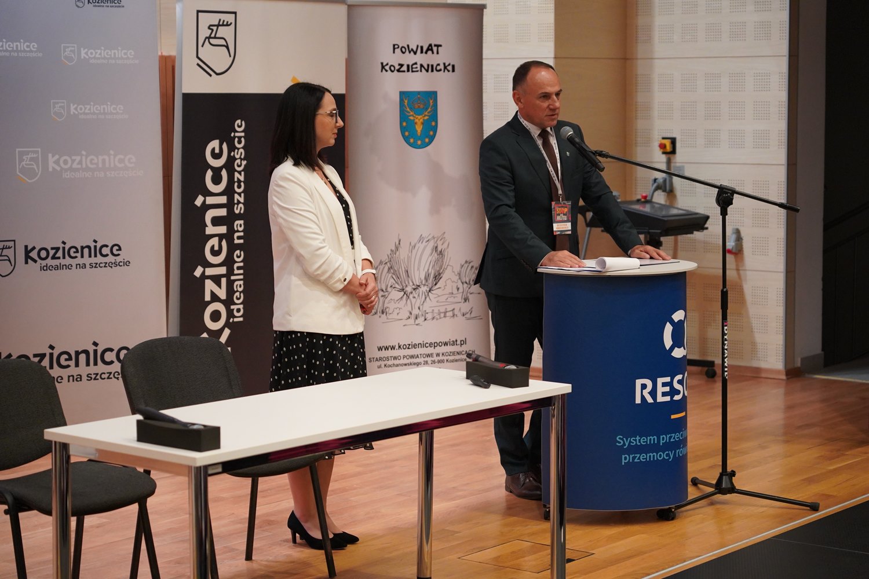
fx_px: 1859
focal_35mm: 77
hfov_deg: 26.3
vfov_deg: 17.7
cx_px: 434
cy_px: 290
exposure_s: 1/160
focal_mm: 77
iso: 6400
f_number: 4
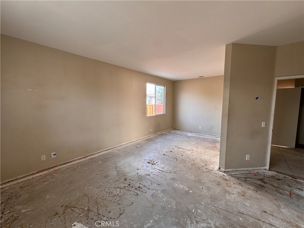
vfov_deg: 85.7
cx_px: 152
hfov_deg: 102.1
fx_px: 123
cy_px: 114
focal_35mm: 14
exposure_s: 1/99
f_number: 2.2
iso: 64
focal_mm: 2.22
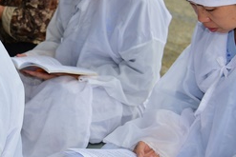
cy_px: 51
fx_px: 603
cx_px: 19
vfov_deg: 14.9
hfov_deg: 21.6
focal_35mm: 92
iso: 320
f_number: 4
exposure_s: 1/160
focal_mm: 35
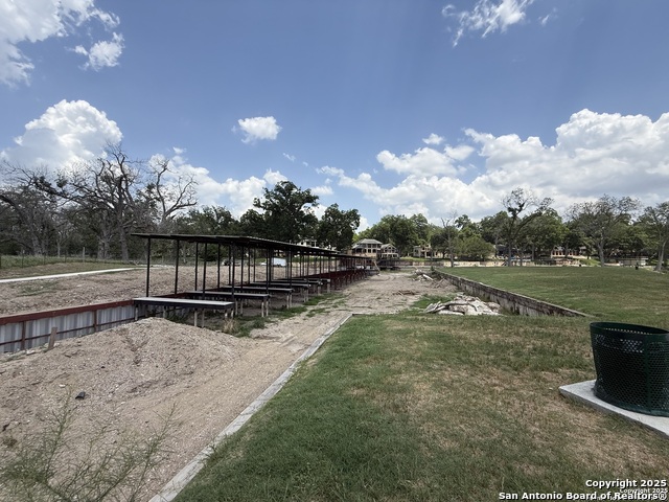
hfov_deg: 102.1
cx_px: 334
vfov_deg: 85.7
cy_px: 251
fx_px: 271
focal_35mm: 14
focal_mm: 2.22
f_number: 2.2
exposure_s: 1/2506
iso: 50
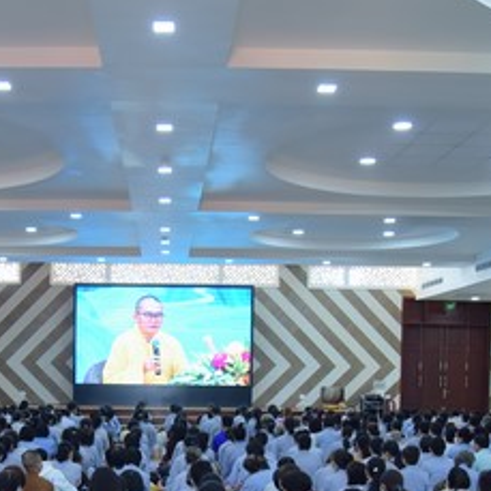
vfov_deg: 28.4
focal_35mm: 58
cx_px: 157
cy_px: 442
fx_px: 931
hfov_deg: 29.3
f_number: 4
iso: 800
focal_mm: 24
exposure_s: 1/125
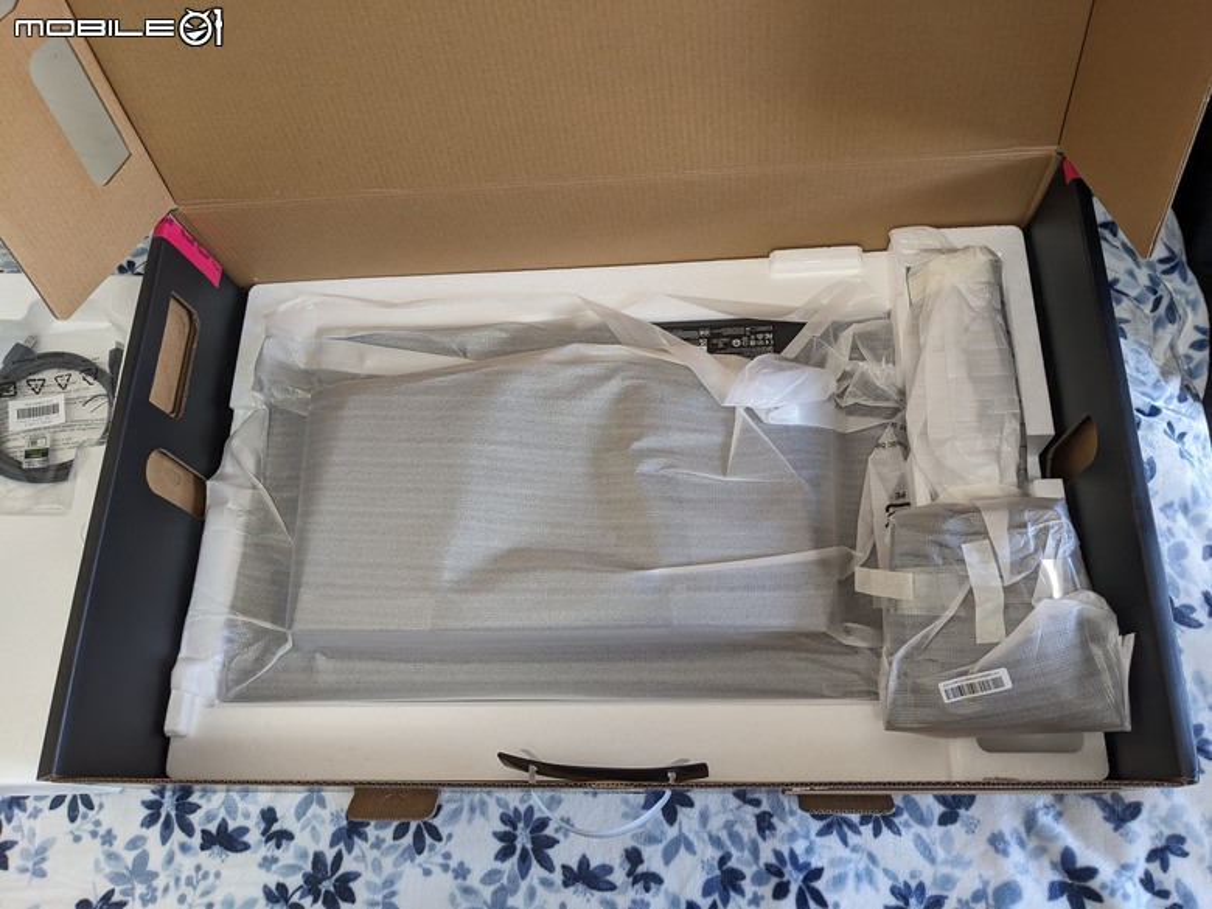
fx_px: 945
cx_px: 606
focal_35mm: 27
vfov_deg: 51.4
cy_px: 454
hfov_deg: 65.3
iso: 71
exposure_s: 1/24
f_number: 1.73
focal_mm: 4.38
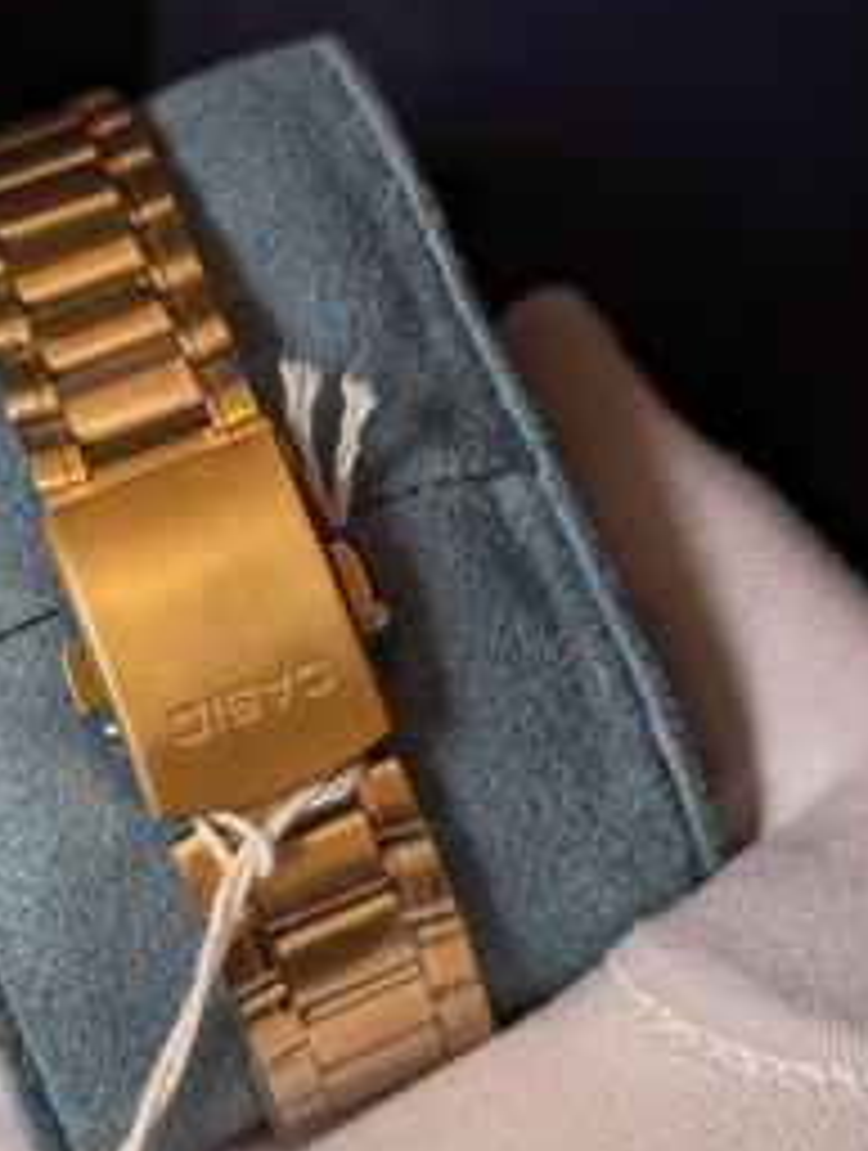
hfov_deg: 19.6
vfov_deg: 25.9
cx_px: 232
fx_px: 2499
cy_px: 697
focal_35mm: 75
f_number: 1.85
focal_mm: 6.81
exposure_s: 1/150
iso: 47
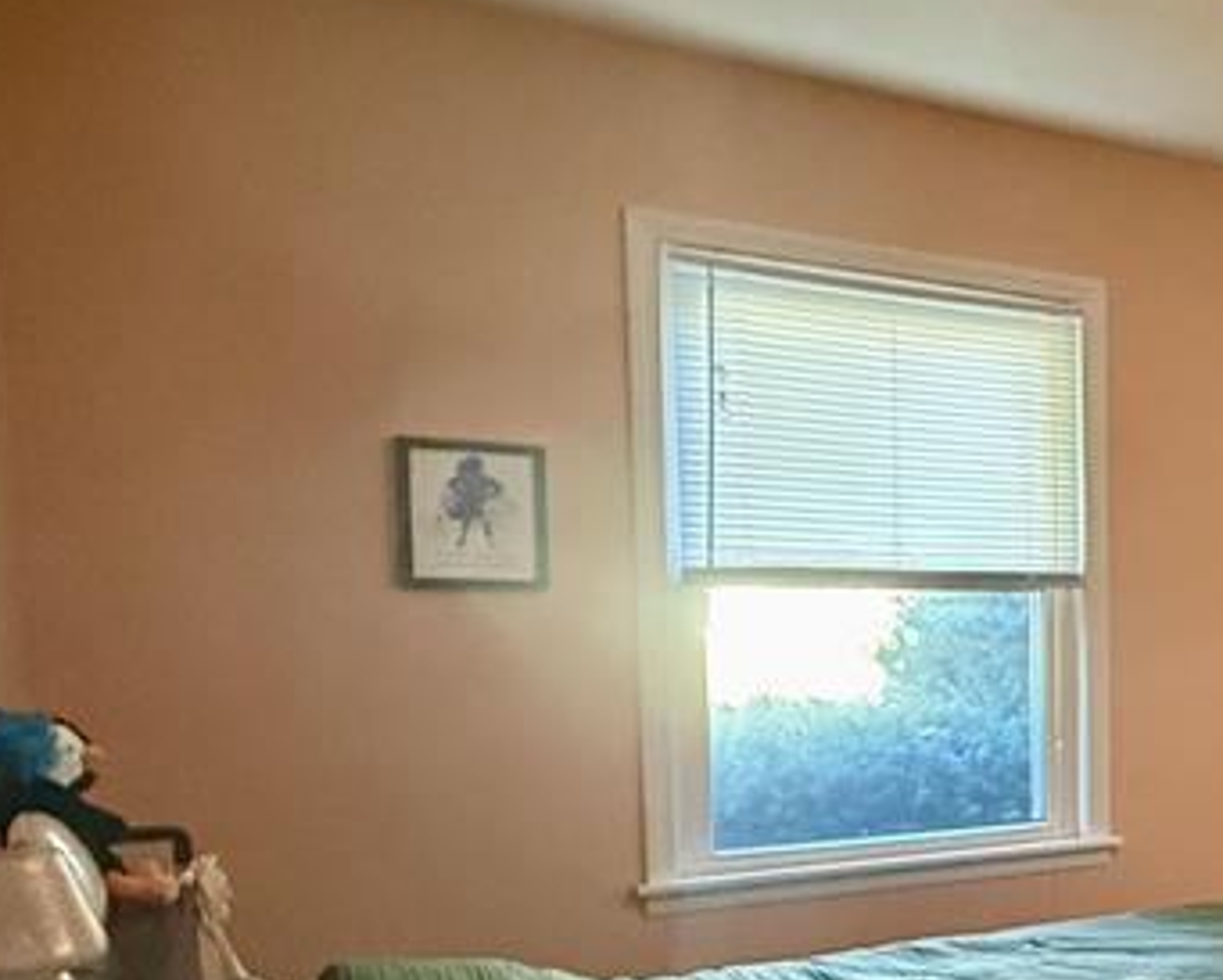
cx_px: 1557
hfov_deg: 33.7
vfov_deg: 35.9
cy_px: 707
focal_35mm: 41
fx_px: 1484
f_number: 2.2
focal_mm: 2.22
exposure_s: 1/60
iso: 800
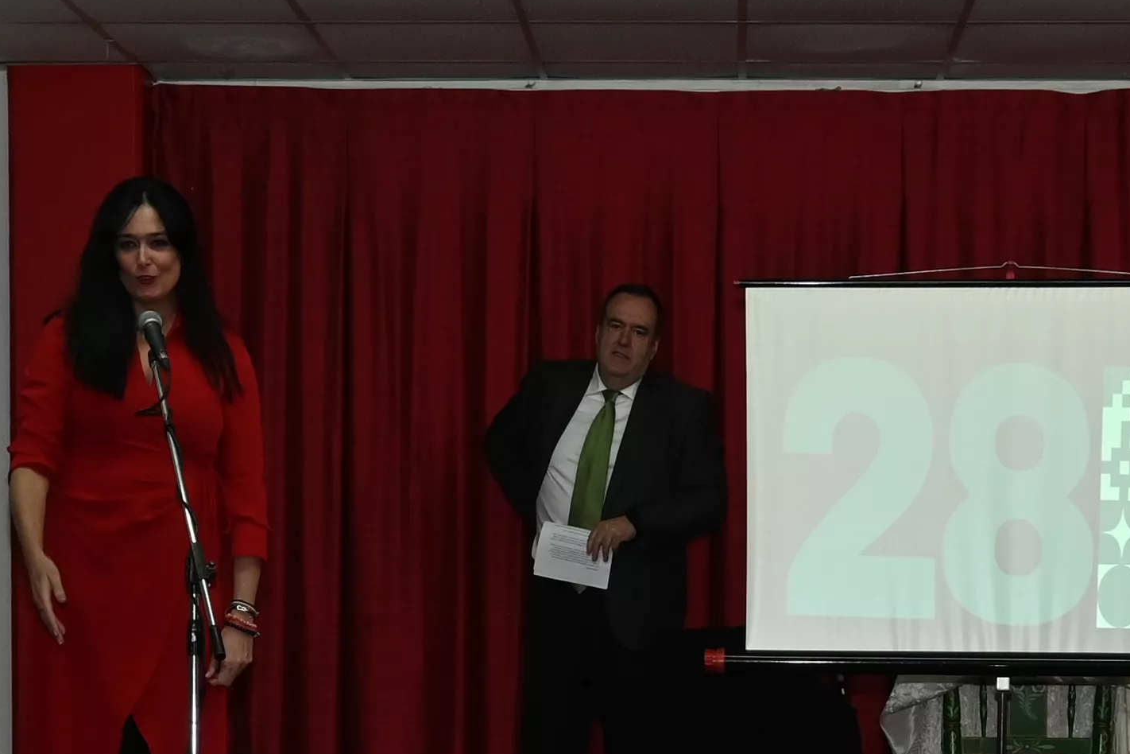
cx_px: 631
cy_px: 766
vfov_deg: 14.3
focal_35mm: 94
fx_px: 2950
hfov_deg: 21.7
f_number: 5.6
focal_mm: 16
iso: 400
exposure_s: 1/60
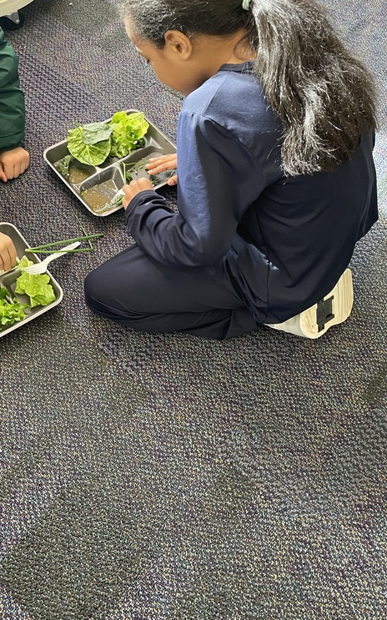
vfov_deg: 51.2
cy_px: 248
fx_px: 642
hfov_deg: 32.7
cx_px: 83
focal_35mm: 38
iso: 80
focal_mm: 4.2
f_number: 1.6
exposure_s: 1/60
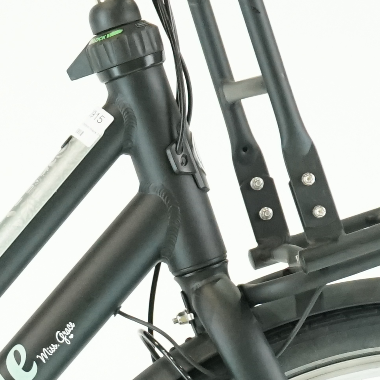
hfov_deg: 5.9
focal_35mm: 291
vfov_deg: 6.0
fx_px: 3614
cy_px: 427
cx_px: -264
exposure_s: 1/200
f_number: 5.6
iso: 2500
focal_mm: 55
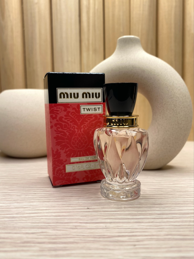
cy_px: 130
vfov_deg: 67.3
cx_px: 97
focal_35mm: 26
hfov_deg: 53.1
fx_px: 194
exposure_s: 1/120
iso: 40
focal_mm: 4.25
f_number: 1.8
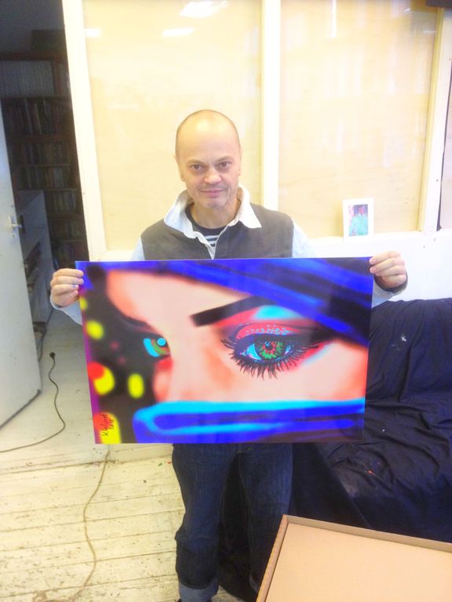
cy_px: 301
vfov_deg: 52.6
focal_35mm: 35
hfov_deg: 40.7
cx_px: 226
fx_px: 609
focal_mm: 4.28
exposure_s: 1/20
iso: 125
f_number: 2.4
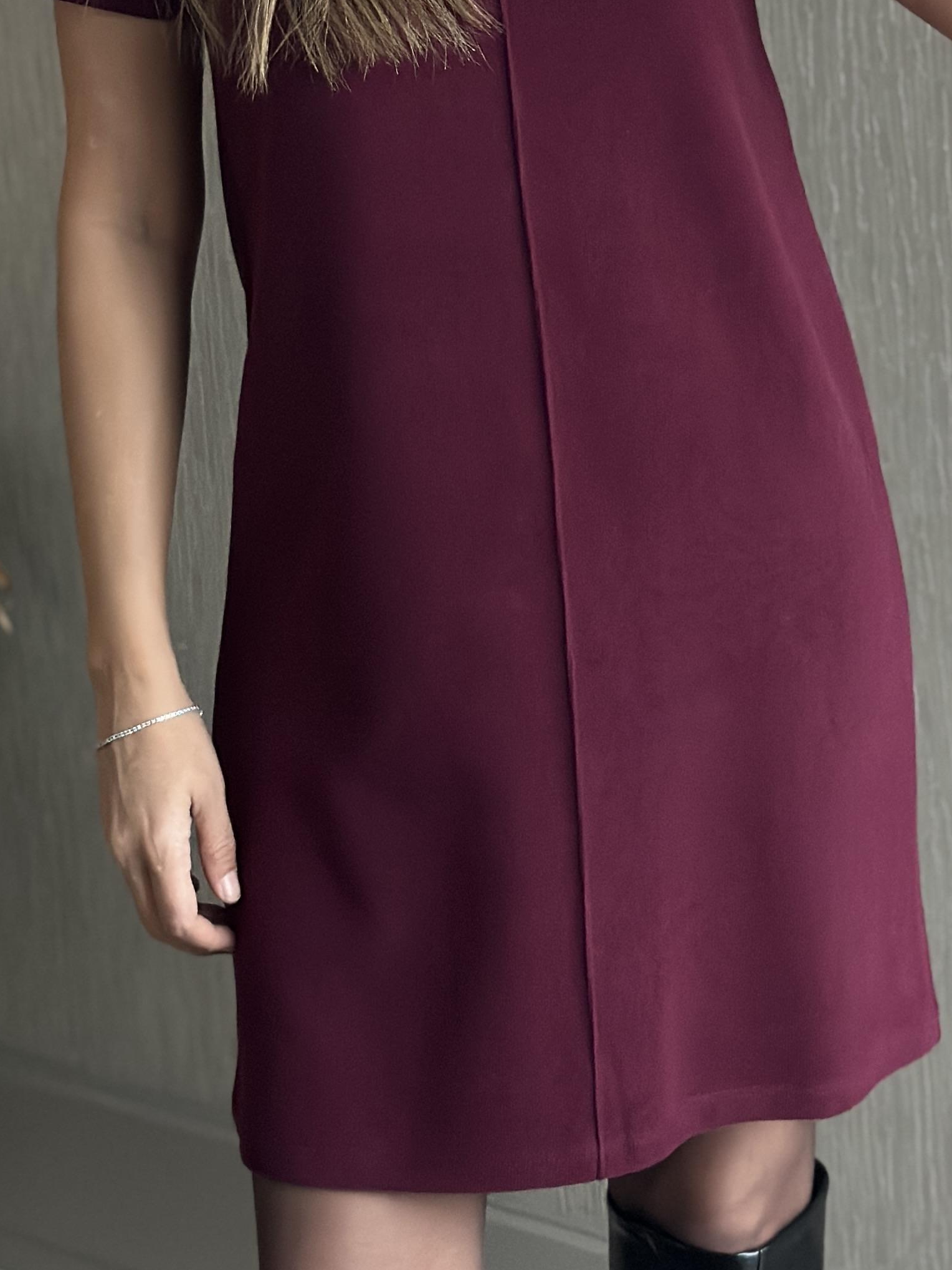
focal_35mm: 95
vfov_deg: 20.2
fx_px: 3483
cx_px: 586
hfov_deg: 15.5
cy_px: 117
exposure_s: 1/40
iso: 500
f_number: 1.78
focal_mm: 6.86
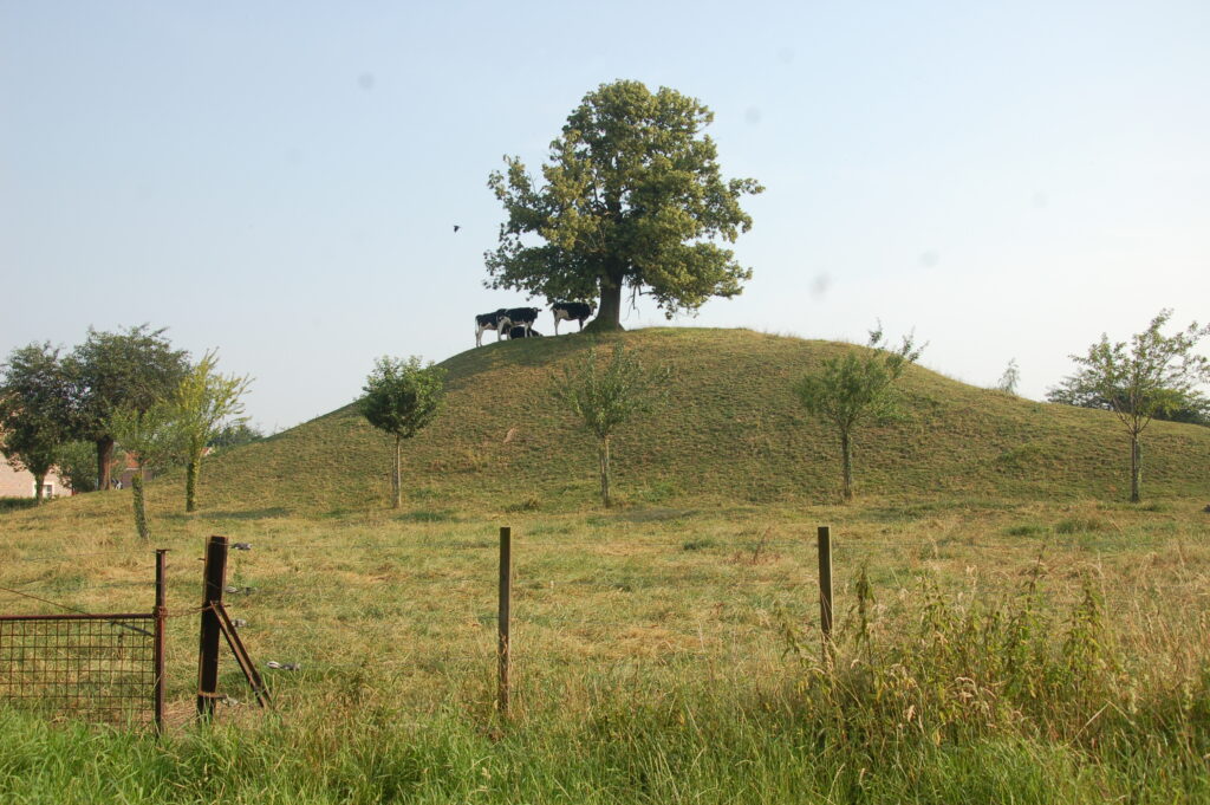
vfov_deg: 35.4
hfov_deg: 51.3
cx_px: 605
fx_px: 1259
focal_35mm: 38
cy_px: 402
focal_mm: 25
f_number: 8
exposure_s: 1/250
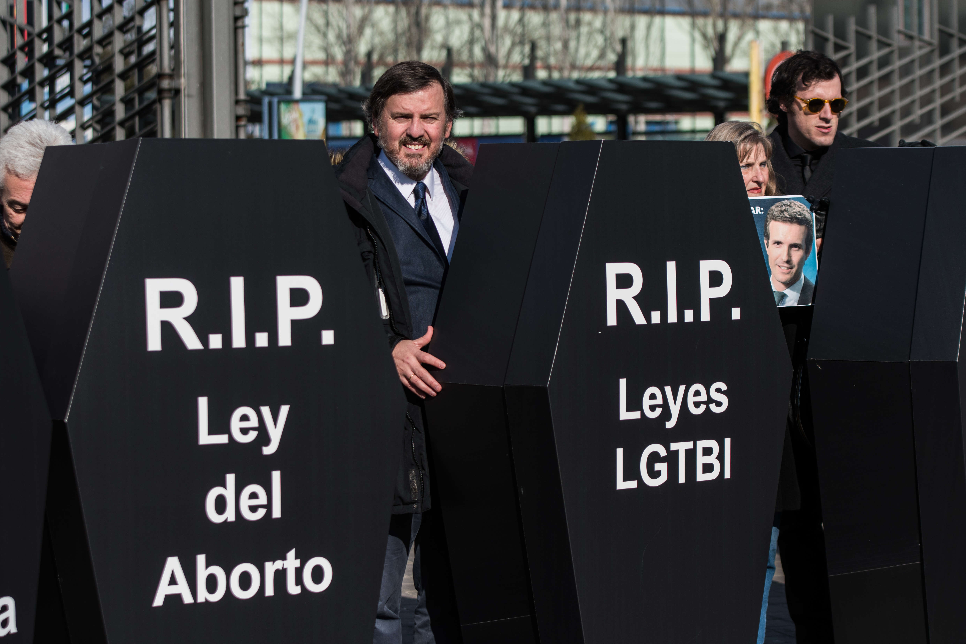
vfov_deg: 12.9
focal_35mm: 106
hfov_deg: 19.3
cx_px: 486
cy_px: 319
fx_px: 2844
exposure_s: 1/2000
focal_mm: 70
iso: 100
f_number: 3.5
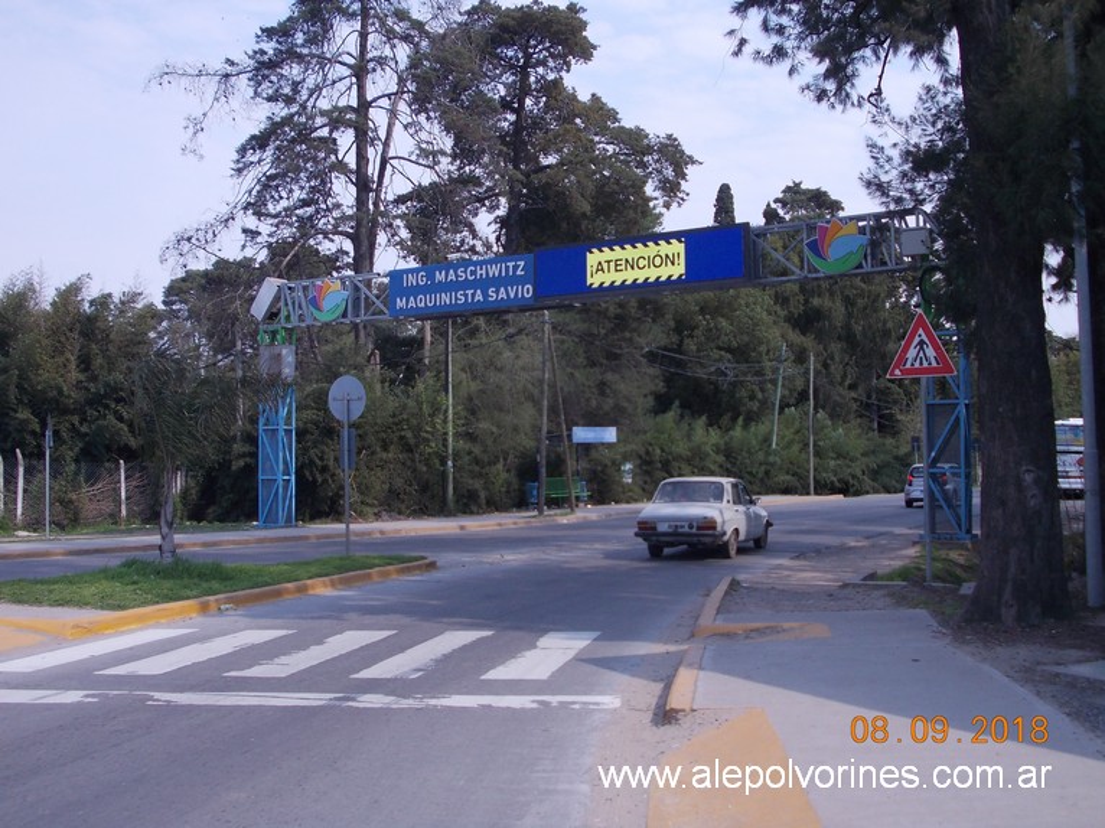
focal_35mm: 43
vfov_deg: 33.6
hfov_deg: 43.9
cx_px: 552
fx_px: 1372
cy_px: 414
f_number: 6.5
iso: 80
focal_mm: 6.1
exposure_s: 1/160
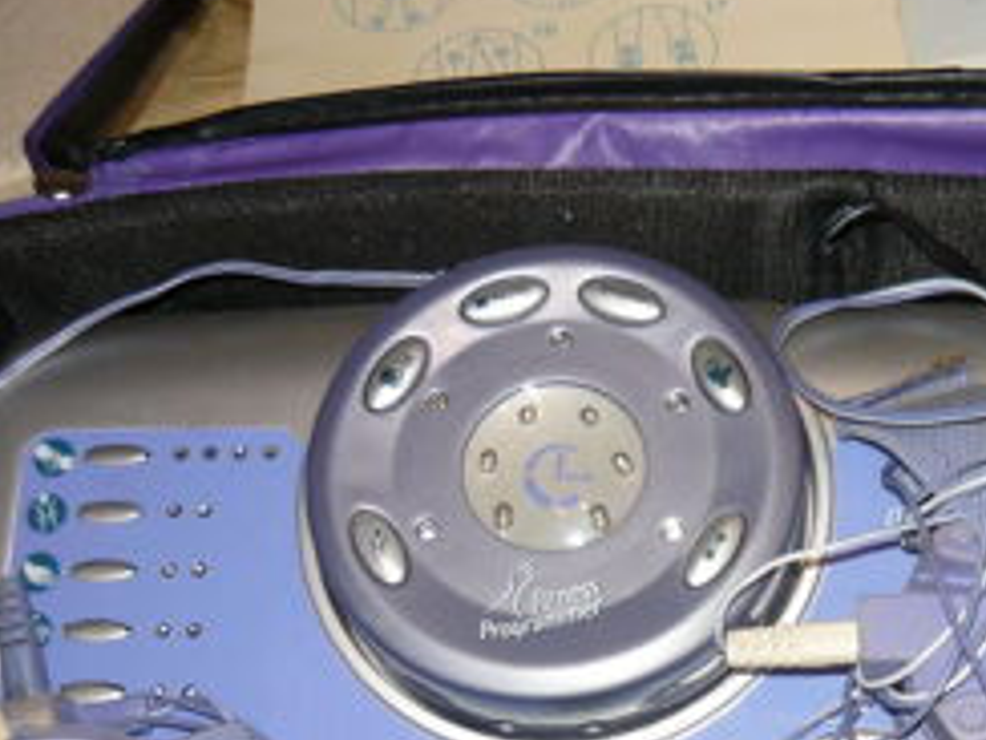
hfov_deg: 28.9
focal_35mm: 65
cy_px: 696
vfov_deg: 22.0
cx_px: 836
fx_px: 1851
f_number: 2.8
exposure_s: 1/30
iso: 100
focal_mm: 5.5
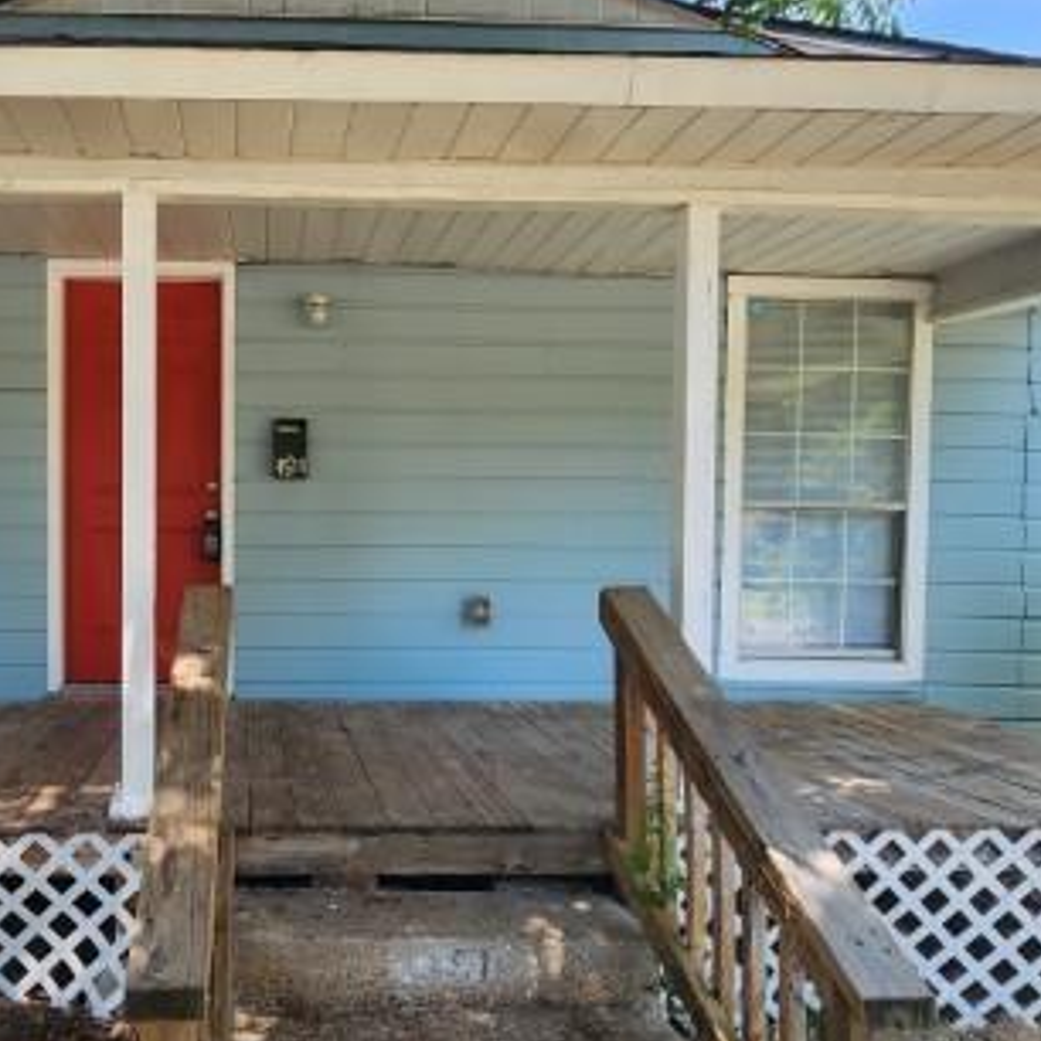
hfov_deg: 62.2
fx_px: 817
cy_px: 565
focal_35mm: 24
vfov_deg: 64.9
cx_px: 293
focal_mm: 2.2
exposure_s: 1/251
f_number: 2.2
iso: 50
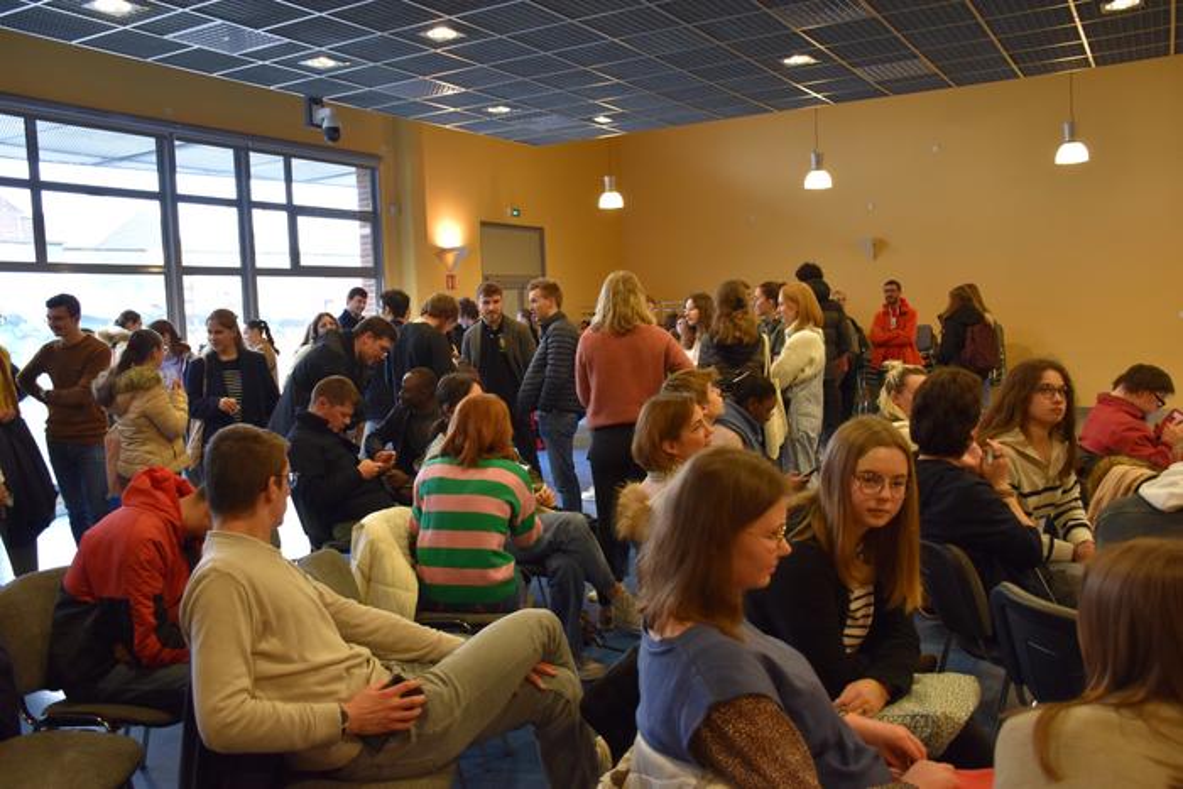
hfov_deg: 61.9
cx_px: 592
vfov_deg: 43.6
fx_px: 986
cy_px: 394
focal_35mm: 30
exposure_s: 1/60
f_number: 4
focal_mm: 20
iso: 500
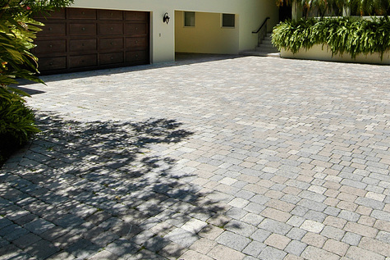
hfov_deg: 56.9
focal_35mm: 33
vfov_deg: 38.3
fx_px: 358
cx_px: 227
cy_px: 48
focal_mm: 12
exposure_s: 1/320
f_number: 8
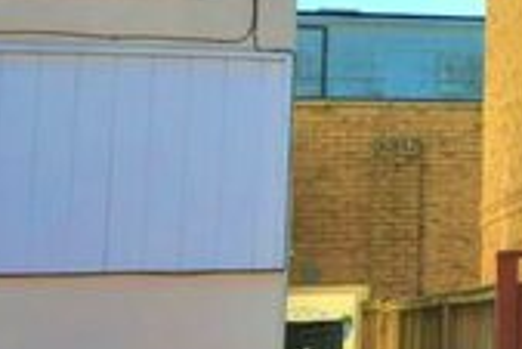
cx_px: 1007
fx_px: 1799
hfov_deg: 14.1
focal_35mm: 124
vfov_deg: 11.0
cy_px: 31
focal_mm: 20
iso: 100
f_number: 8
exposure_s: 1/250
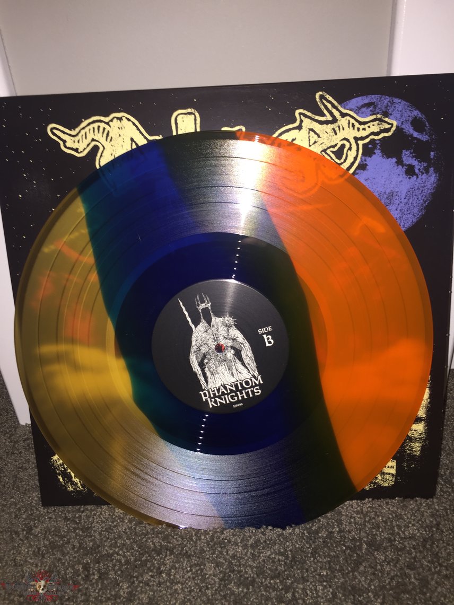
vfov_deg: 61.7
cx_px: 227
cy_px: 302
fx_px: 507
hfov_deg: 48.2
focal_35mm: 29
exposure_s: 1/19
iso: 32
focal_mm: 4.15
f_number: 2.2
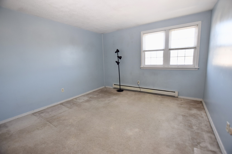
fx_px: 97
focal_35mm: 15
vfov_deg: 77.3
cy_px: 77
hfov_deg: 100.4
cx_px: 116
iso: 400
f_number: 4.5
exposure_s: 1/80
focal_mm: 10
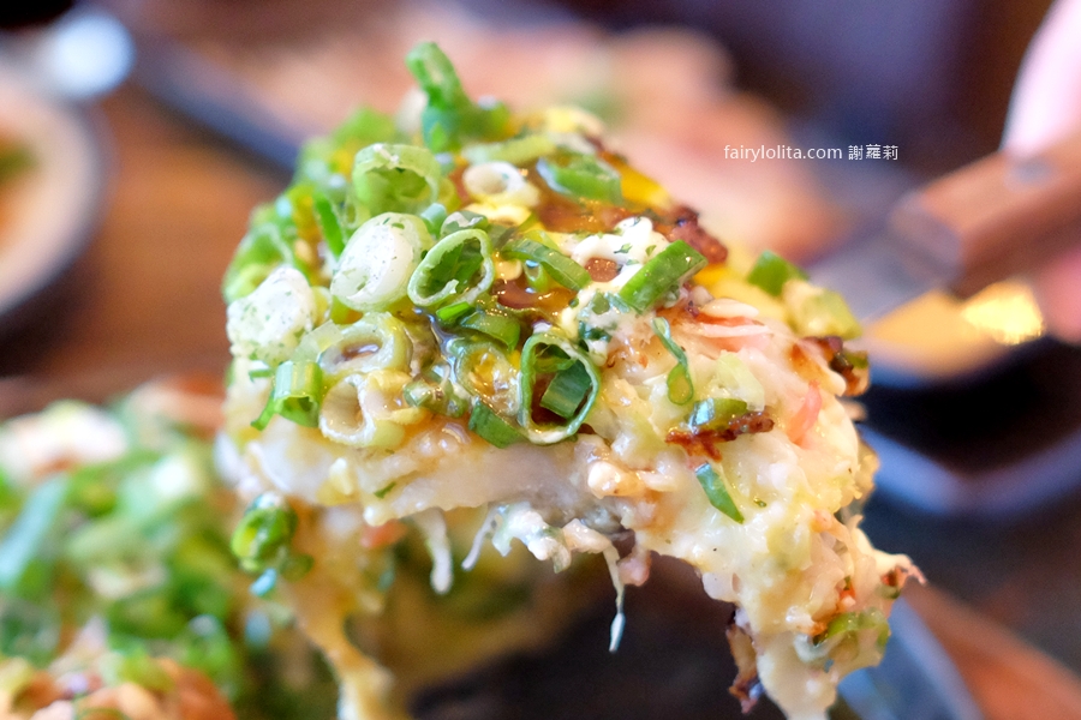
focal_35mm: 35
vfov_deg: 37.9
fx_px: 1051
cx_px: 540
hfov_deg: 54.4
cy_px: 360
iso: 3200
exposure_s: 1/85
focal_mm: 23
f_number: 1.8
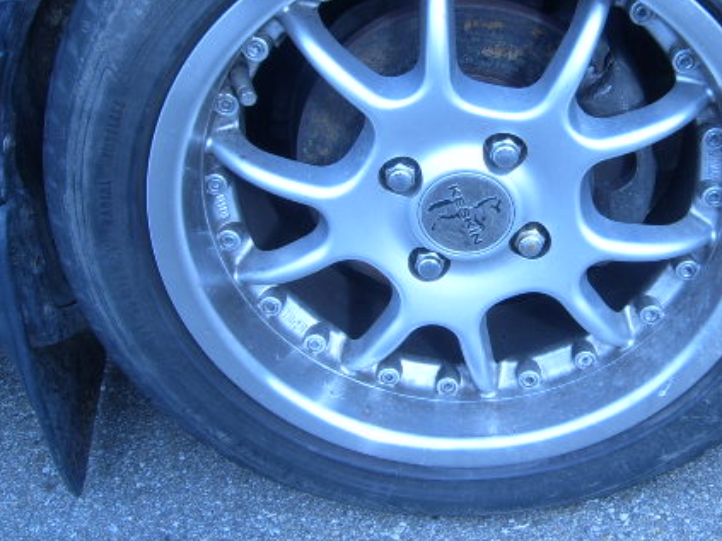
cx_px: 451
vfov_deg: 27.3
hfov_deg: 36.0
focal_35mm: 53
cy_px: 181
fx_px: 1105
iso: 50
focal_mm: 5.8
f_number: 5.8
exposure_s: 1/90
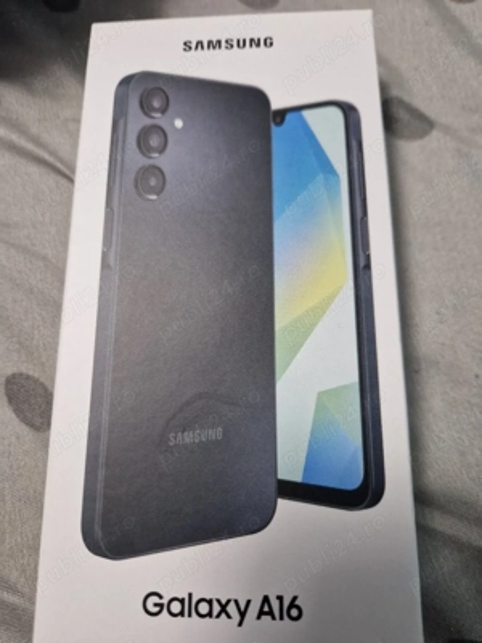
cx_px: 241
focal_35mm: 23
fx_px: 427
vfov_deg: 73.9
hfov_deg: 58.9
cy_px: 322
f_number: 1.8
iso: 400
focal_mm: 5.4
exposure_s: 1/100
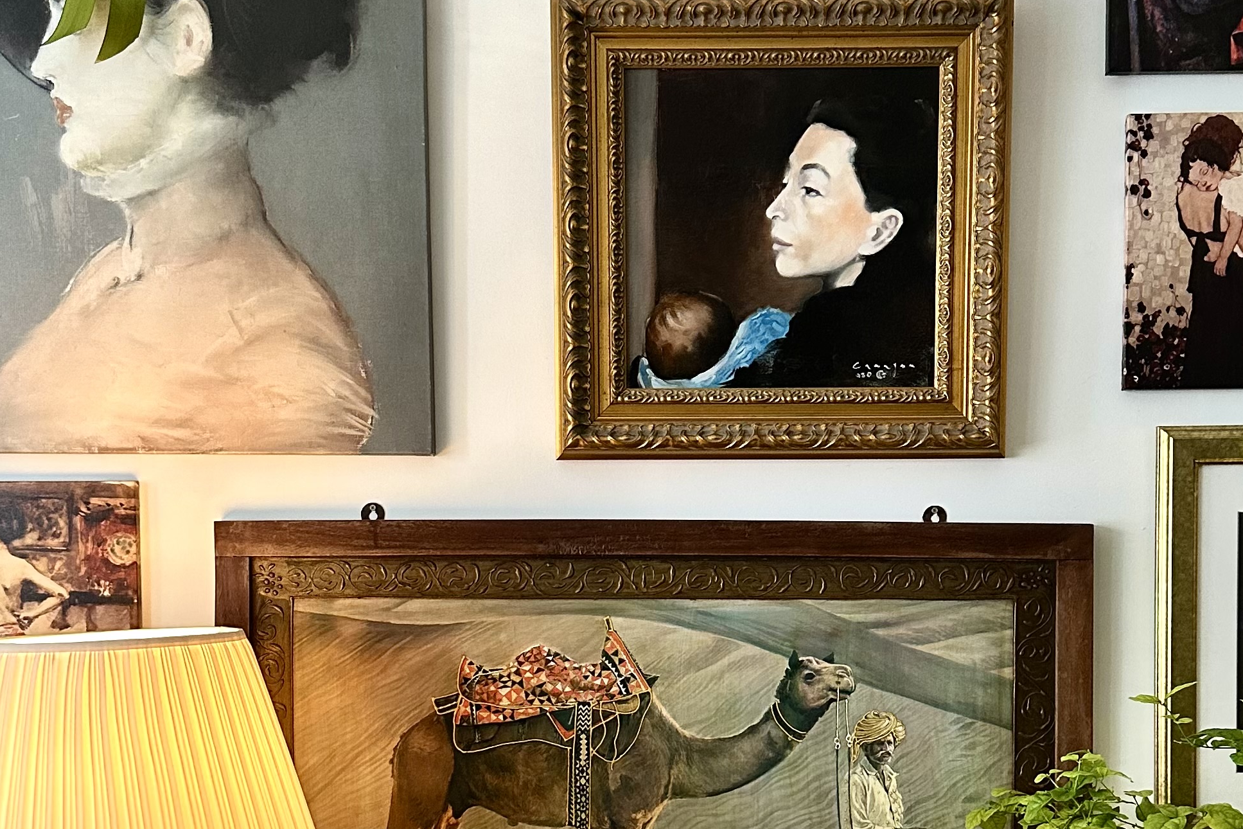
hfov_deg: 38.1
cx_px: 702
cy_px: 611
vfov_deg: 25.7
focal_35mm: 52
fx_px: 1795
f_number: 1.78
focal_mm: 6.86
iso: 320
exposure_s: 1/50
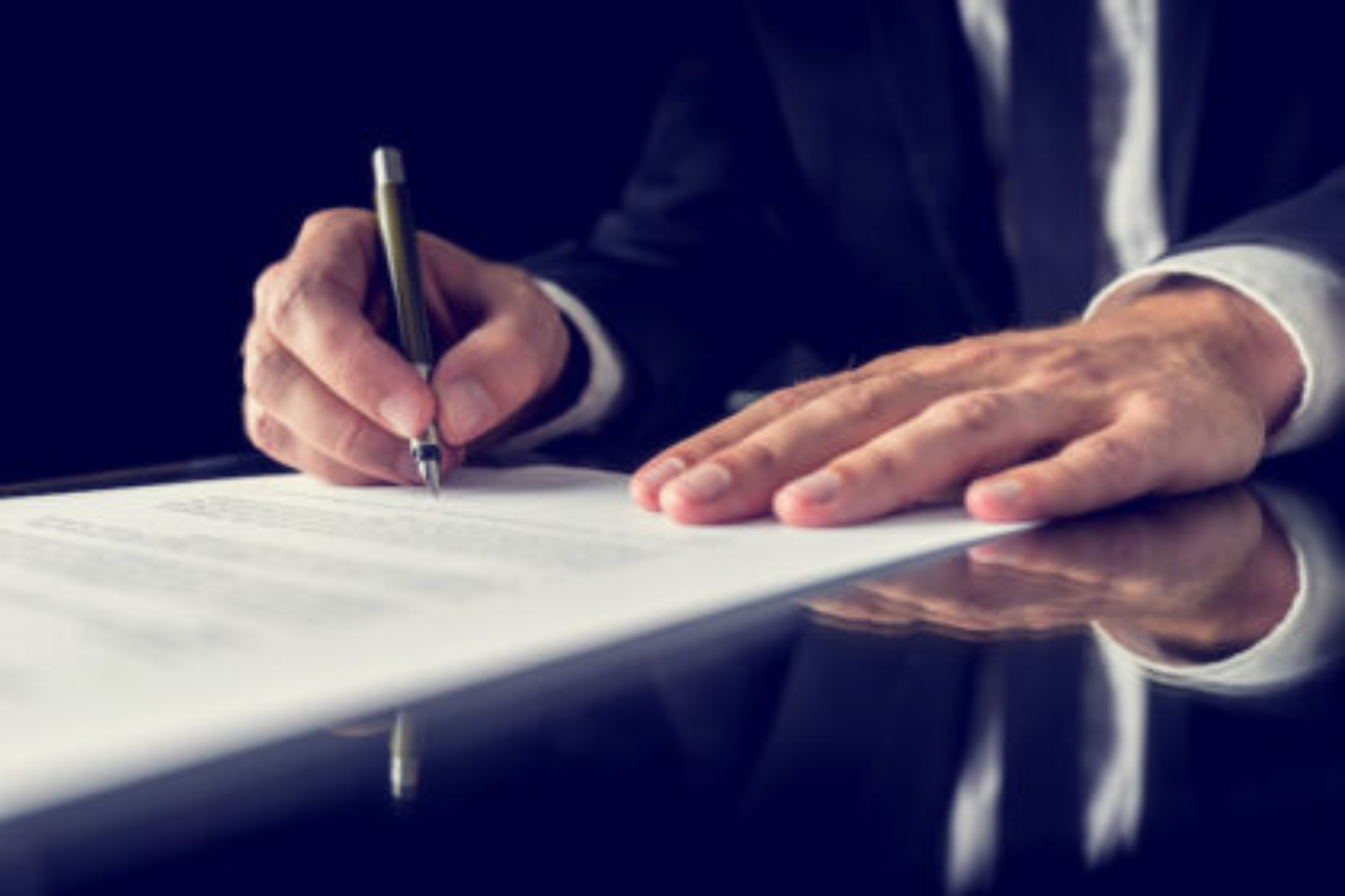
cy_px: 448
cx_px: 672
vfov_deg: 37.9
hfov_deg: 54.4
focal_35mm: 35
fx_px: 1308
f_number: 4.5
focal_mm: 35
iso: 100
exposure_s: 1/8
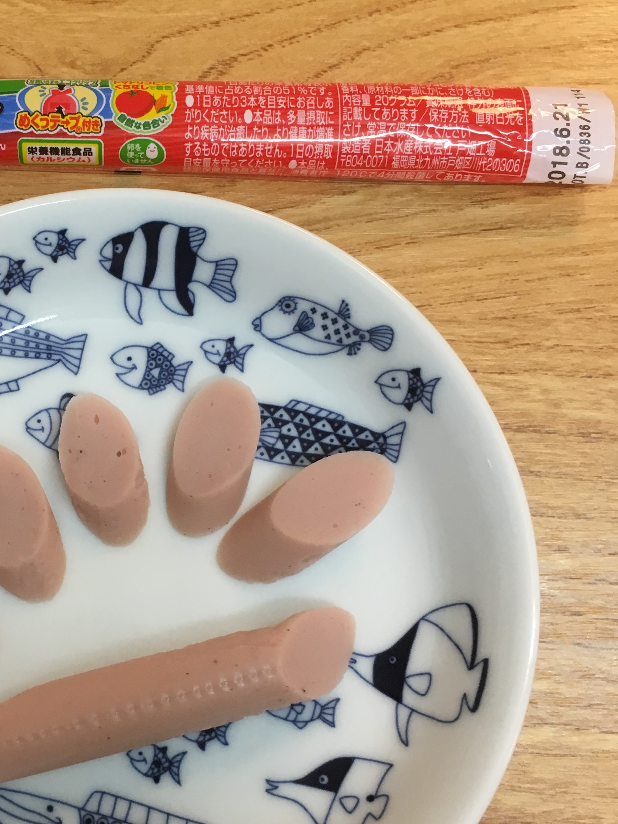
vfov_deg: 39.6
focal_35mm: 48
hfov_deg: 29.6
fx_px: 1143
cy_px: 444
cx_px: 128
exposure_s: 1/30
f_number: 2.2
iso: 64
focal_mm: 4.15
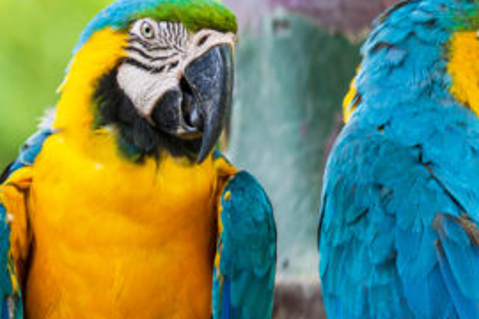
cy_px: 89
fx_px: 9167
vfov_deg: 2.0
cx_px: -346
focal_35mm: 689
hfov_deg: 3.0
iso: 100
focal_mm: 194
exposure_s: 1/125
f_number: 2.8
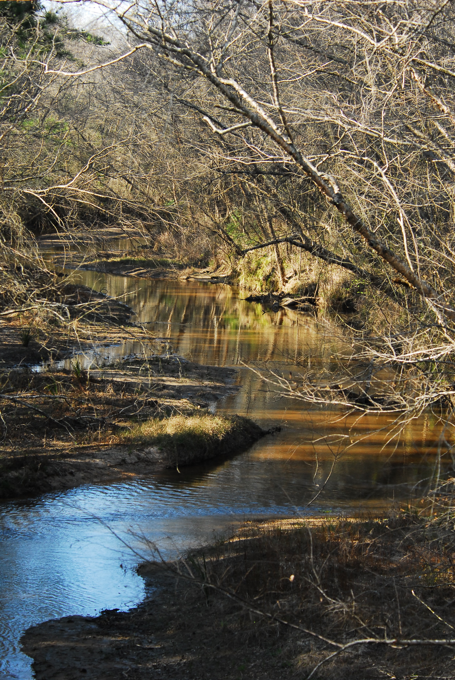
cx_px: 228
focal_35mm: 120
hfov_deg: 11.5
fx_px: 2268
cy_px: 340
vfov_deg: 17.0
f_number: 5.6
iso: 400
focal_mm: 80
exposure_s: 1/320
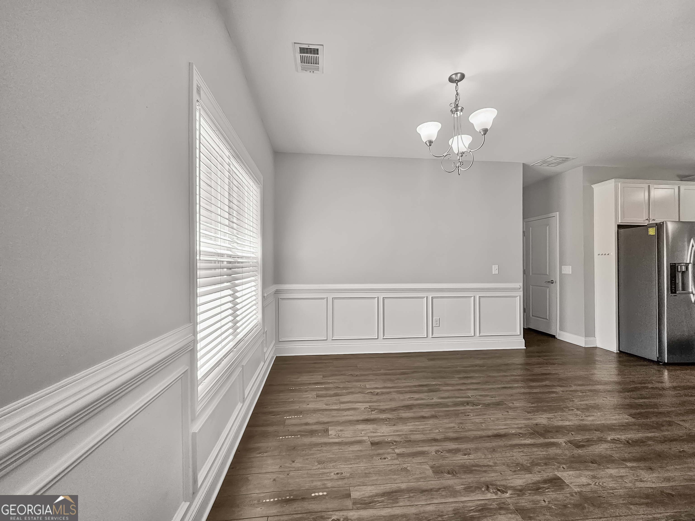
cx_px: 348
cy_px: 260
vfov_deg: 89.9
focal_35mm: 13
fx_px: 261
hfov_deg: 106.2
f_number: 2.2
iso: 64
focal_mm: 2.2
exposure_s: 1/60
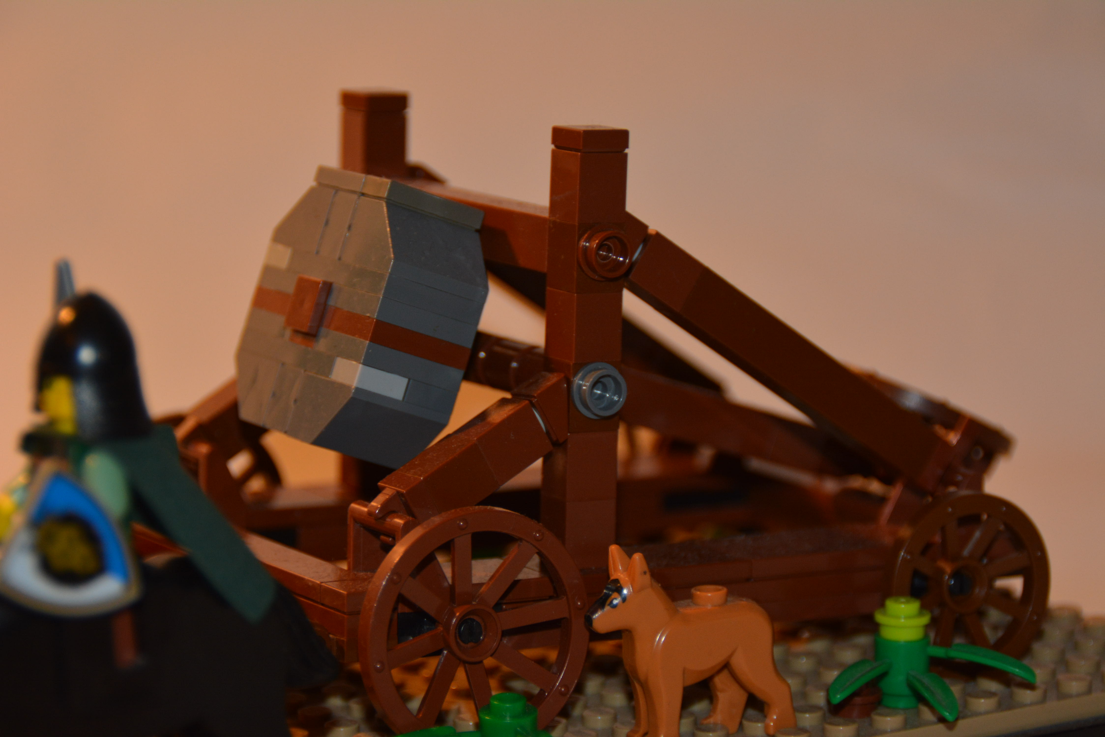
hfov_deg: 14.4
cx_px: 552
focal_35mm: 142
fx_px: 4375
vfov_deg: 9.6
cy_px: 368
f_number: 5.6
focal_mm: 95
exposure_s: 1/60
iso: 500
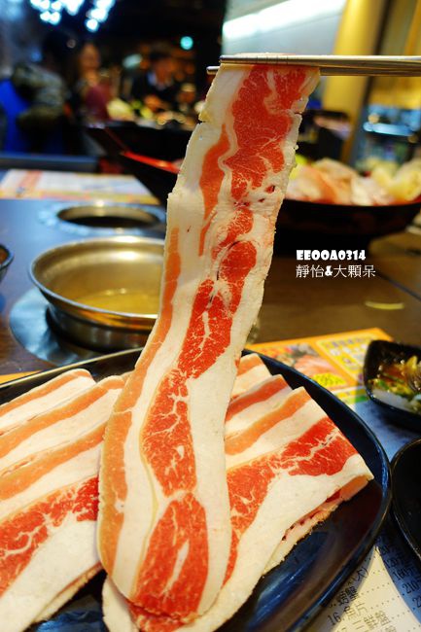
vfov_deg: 73.8
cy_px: 316
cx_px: 210
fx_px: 421
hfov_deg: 53.1
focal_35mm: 24
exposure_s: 1/30
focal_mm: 8.8
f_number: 2
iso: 125
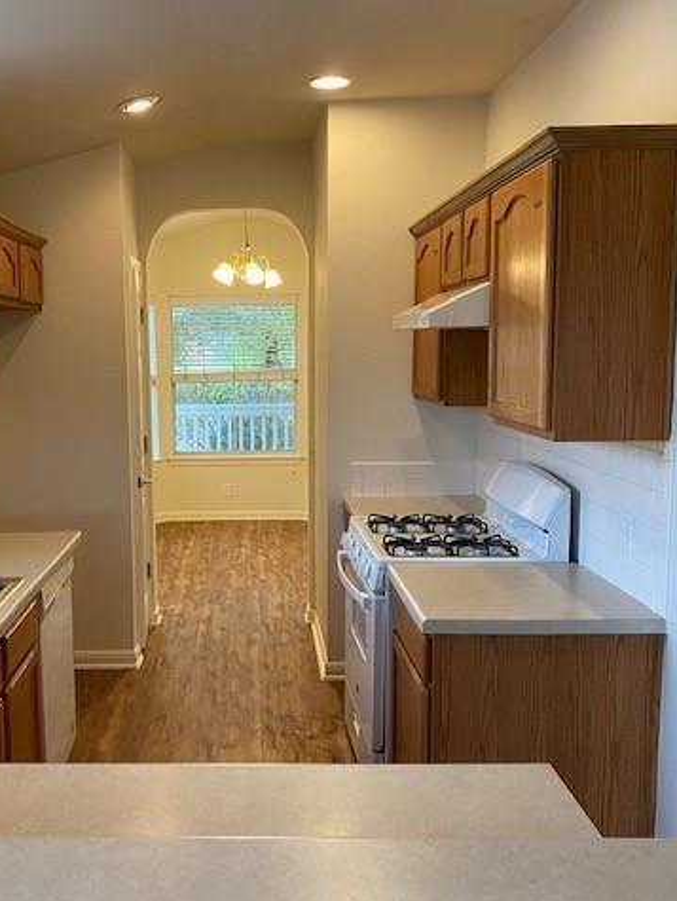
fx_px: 911
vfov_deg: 52.6
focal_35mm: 35
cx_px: 226
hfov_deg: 40.2
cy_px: 453
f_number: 1.8
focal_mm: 4.25
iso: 100
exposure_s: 1/60
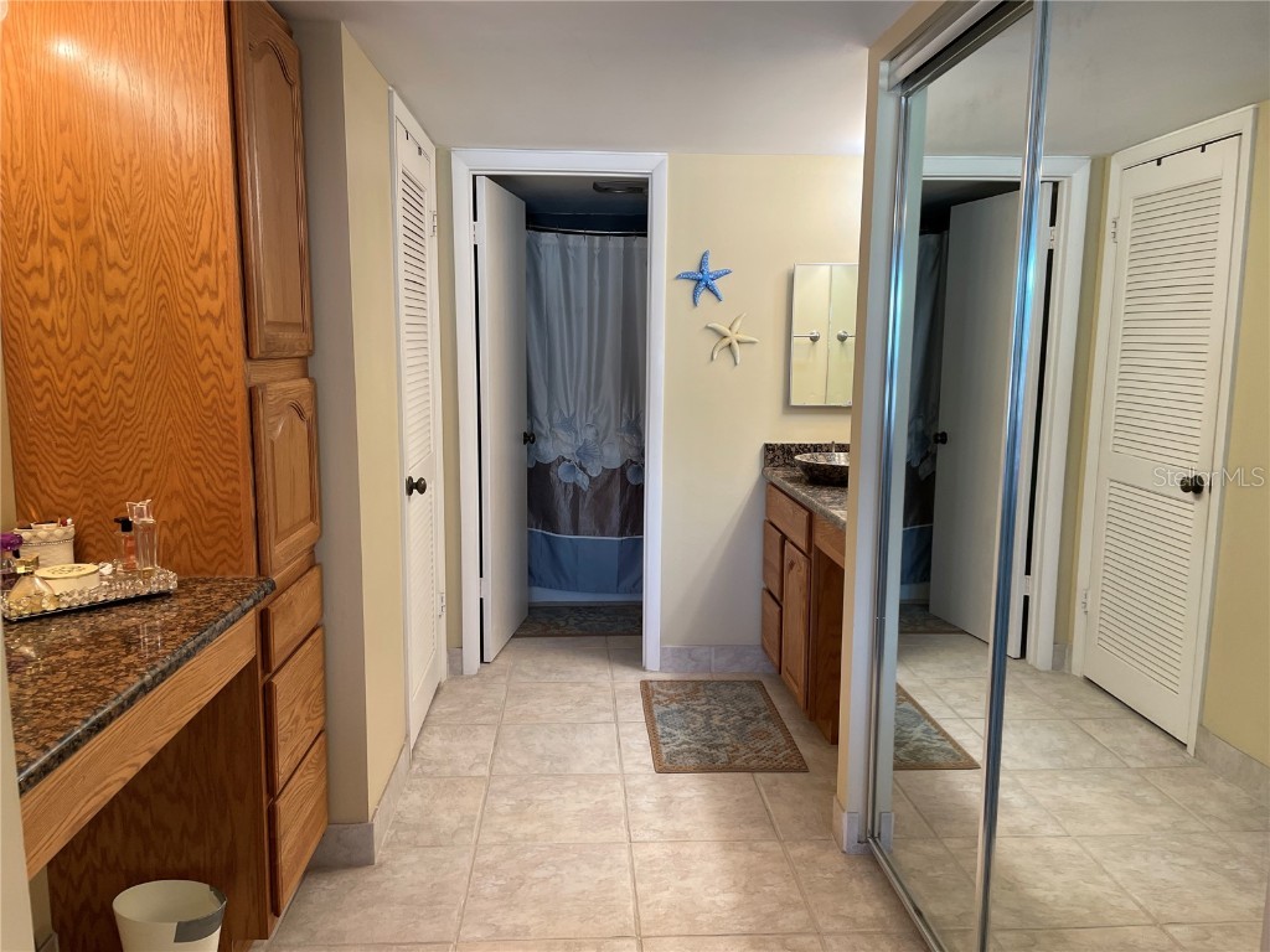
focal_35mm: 26
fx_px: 954
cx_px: 635
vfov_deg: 53.1
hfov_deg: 67.3
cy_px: 476
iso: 125
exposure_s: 1/120
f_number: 1.6
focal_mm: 4.2
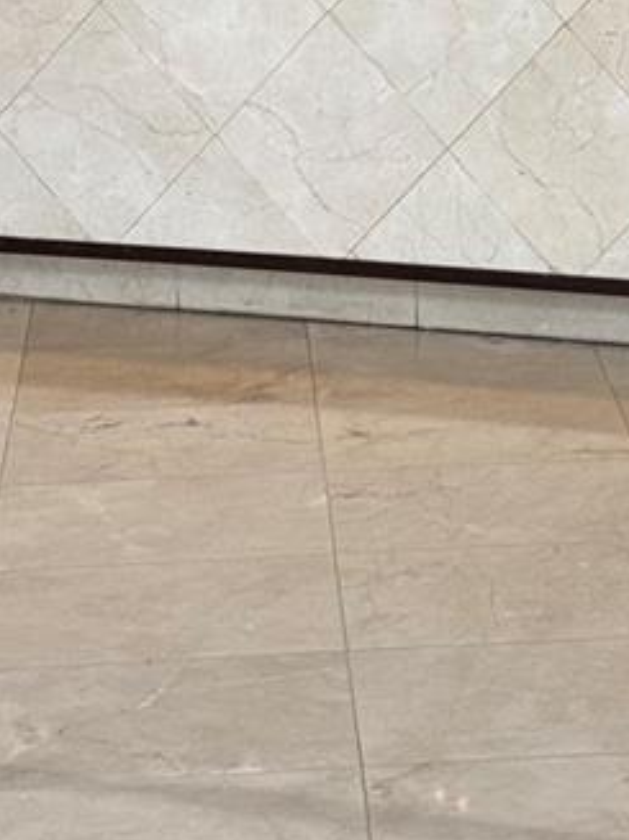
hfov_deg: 8.3
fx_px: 4267
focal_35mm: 176
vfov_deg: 10.9
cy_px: -277
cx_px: 742
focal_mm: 6.76
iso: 160
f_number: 1.78
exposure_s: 1/60
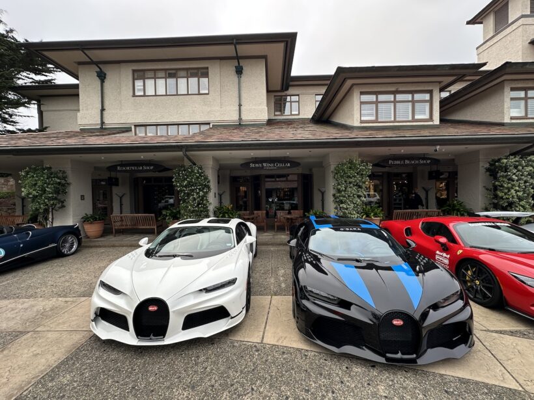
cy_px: 200
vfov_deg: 85.7
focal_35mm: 14
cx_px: 267
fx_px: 216
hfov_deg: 102.1
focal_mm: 2.22
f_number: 2.2
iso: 40
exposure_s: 1/103
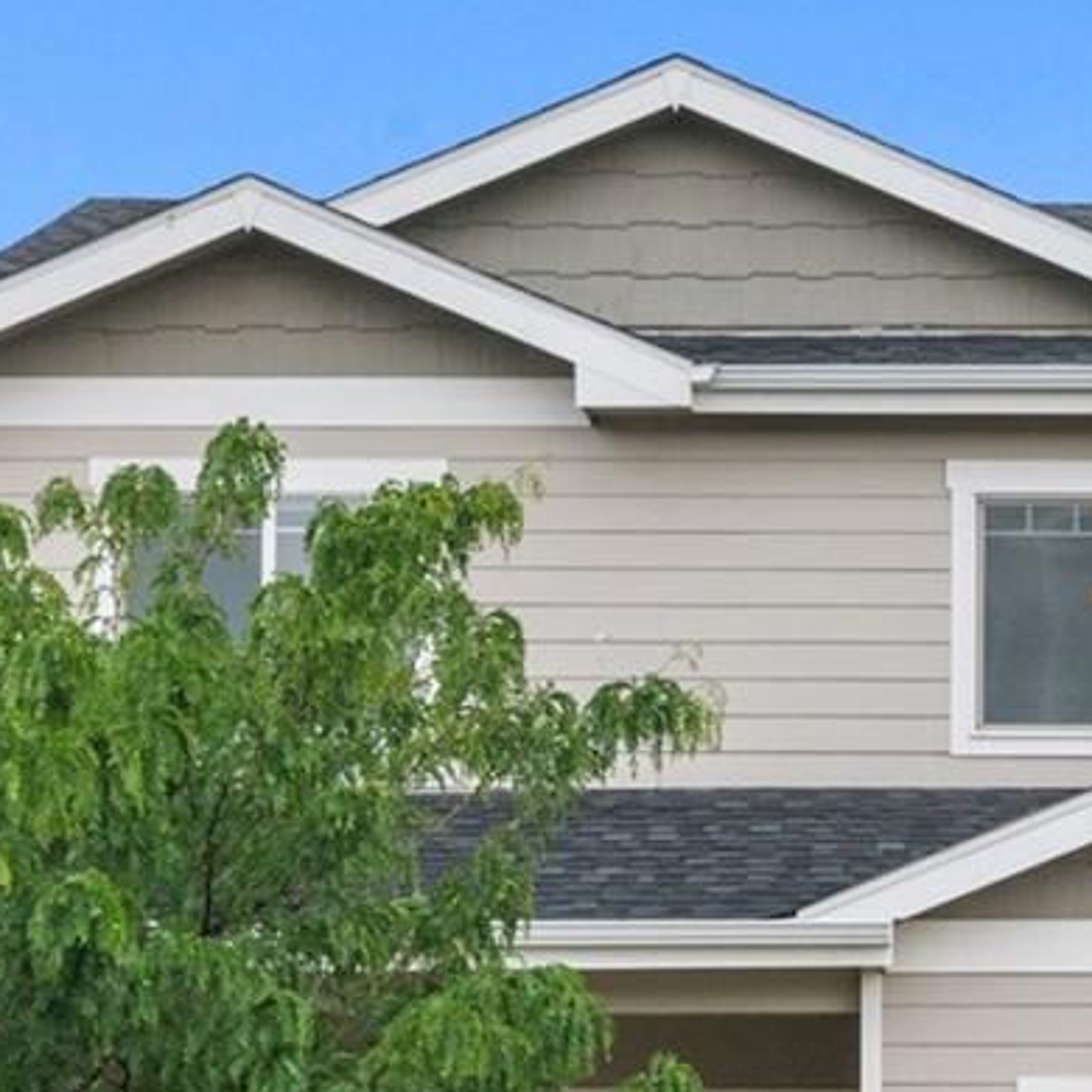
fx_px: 4354
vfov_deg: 14.2
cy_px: 984
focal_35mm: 122
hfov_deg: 14.1
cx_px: 1016
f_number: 8
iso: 400
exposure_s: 1/1600
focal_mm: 35
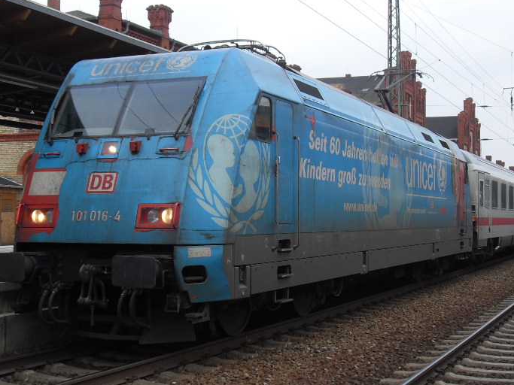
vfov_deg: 24.4
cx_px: 312
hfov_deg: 32.1
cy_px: 172
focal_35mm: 60
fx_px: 891
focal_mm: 7.1
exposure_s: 1/250
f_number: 3.1
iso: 80
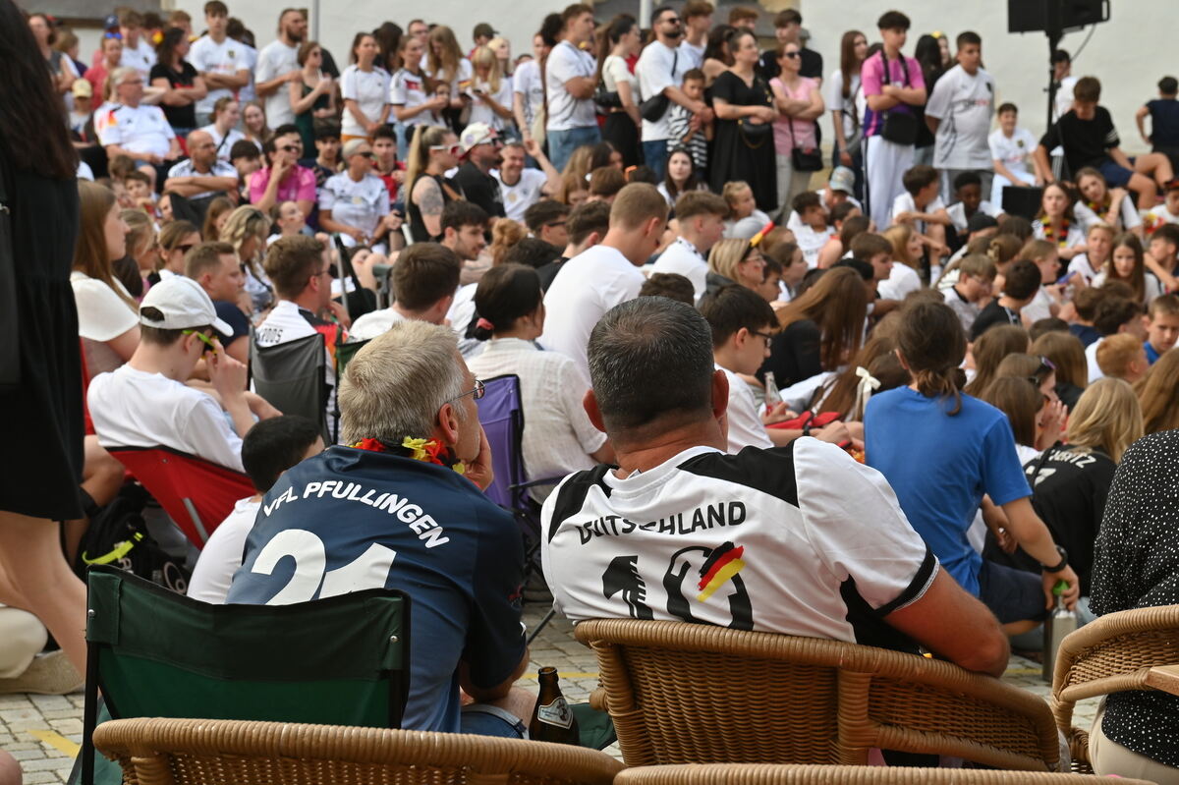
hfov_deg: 28.9
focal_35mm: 70
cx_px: 590
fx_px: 2291
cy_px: 392
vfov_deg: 19.4
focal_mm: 70
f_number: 9
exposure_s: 1/200
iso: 800
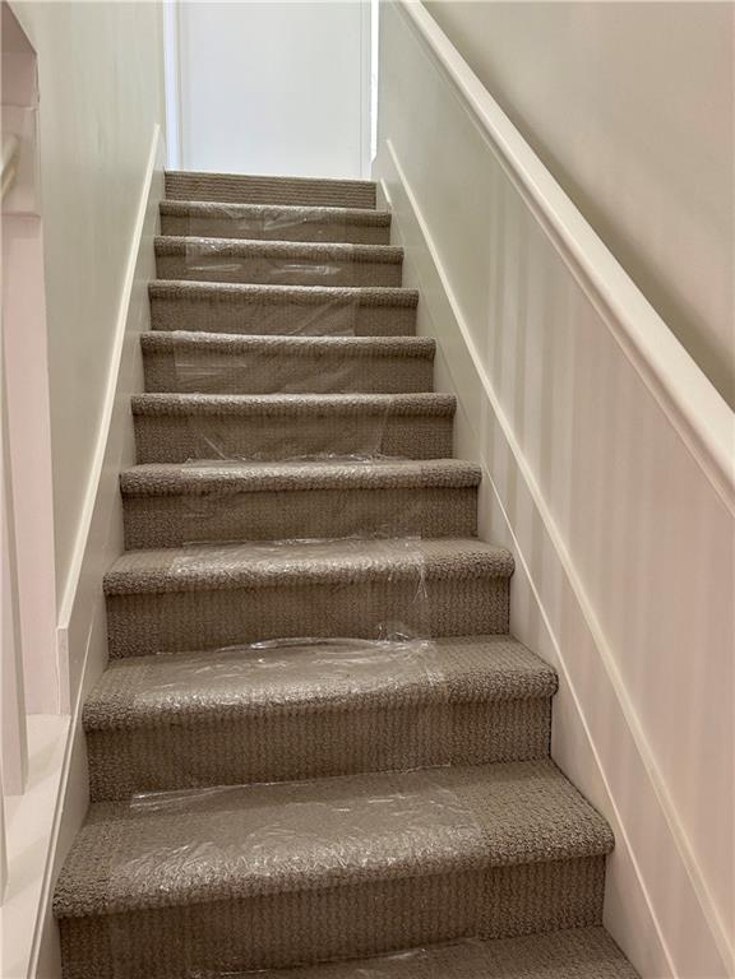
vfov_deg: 71.6
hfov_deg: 56.8
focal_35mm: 24
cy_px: 490
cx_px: 368
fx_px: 679
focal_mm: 6.86
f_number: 1.78
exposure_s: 1/60
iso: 160
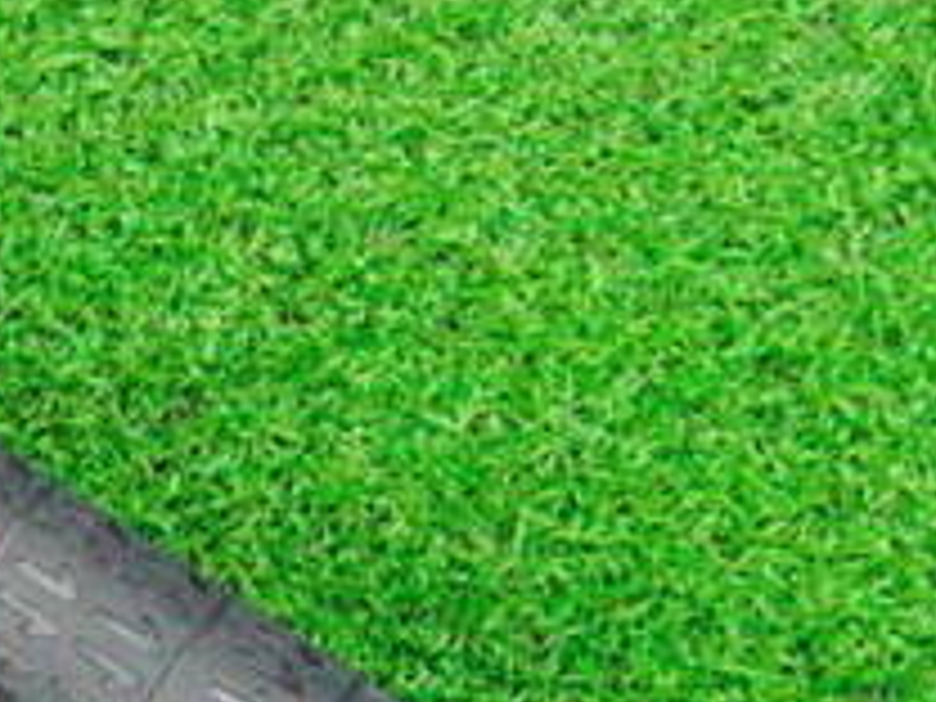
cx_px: -428
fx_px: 3083
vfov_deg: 13.0
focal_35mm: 114
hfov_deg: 16.0
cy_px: 382
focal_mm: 6.42
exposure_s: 1/160
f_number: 3.6
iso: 3200
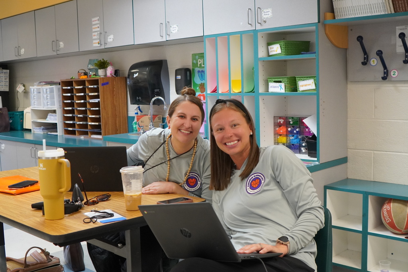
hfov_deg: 46.4
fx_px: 476
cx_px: 204
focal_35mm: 42
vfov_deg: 31.9
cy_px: 136
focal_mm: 28
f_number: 4
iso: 2000
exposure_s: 1/160
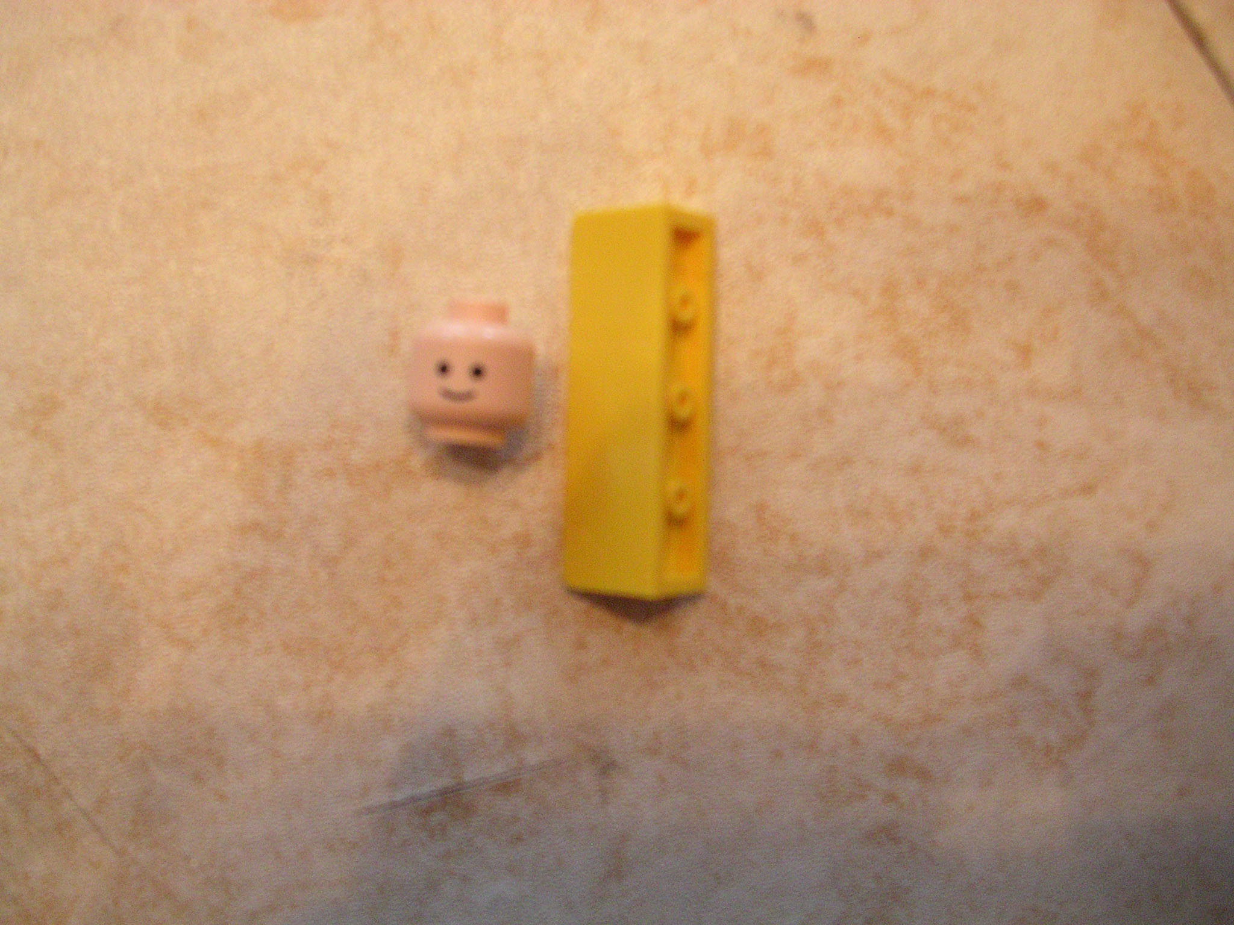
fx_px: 1319
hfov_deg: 50.1
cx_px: 617
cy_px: 462
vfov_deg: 38.7
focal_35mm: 37
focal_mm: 5.6
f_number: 2.7
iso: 400
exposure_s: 1/15.5
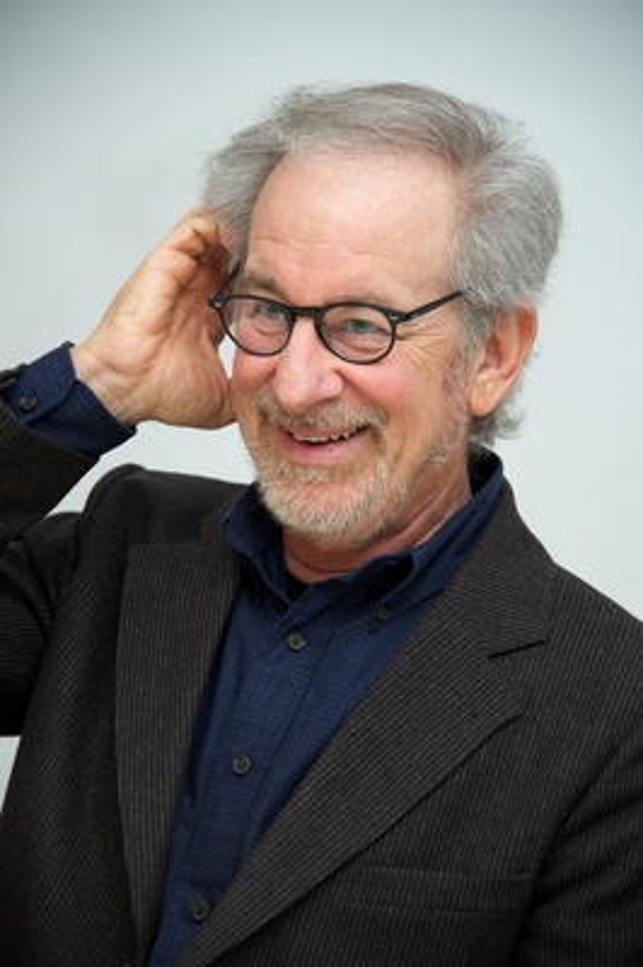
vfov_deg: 12.8
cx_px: 322
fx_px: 4294
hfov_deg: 8.6
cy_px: 484
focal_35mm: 160
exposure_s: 1/60
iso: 500
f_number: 5.6
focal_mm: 160
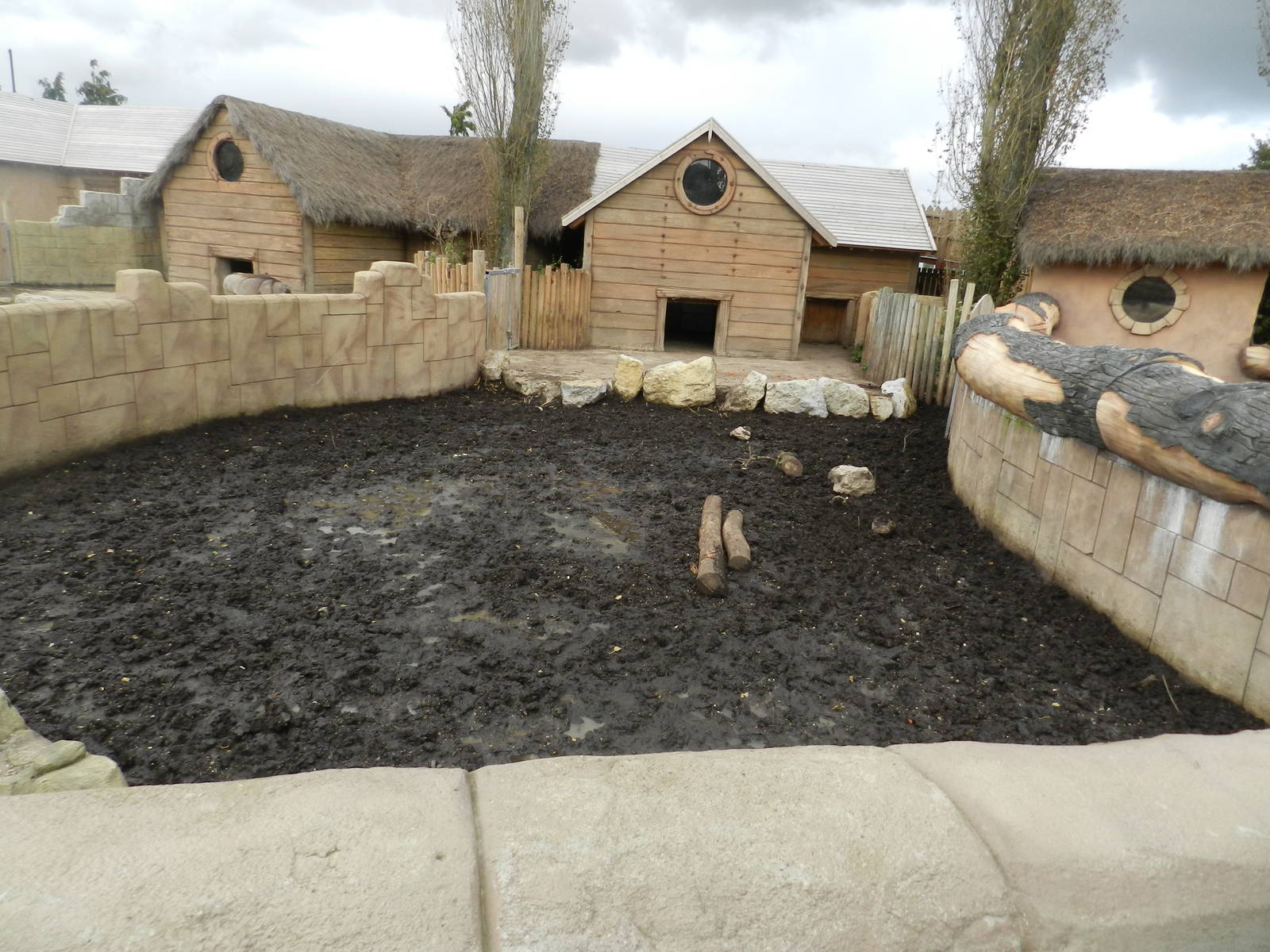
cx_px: 635
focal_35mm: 23
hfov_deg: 73.9
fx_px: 844
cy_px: 476
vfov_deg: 58.9
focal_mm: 4
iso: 160
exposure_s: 1/400
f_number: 3.4
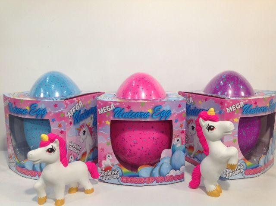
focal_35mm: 35
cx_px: 138
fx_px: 279
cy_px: 103
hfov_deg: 52.7
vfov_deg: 40.6
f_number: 2.4
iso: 64
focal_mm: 4.28
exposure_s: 1/60
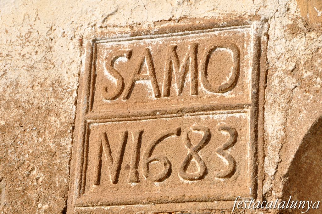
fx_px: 1072
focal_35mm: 120
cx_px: 161
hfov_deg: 17.1
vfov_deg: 11.4
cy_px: 107
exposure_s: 1/500
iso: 500
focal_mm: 80
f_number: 11
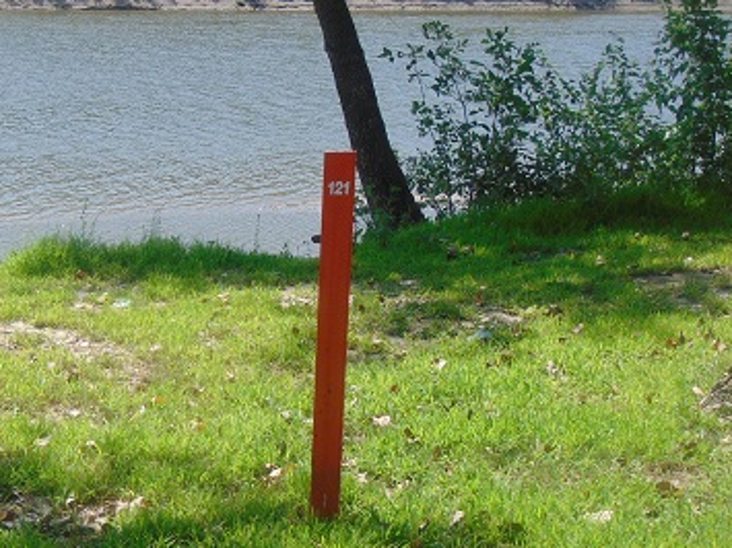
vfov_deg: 20.7
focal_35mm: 71
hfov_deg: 26.9
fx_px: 1501
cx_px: 148
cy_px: 317
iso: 80
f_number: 3.3
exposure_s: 1/640
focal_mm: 7.6
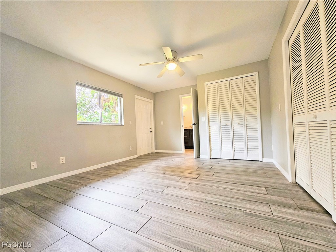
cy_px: 126
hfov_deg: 106.2
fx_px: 126
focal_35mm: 13
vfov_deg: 89.9
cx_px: 168
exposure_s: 1/60
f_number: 2.2
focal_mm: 2.2
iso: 320
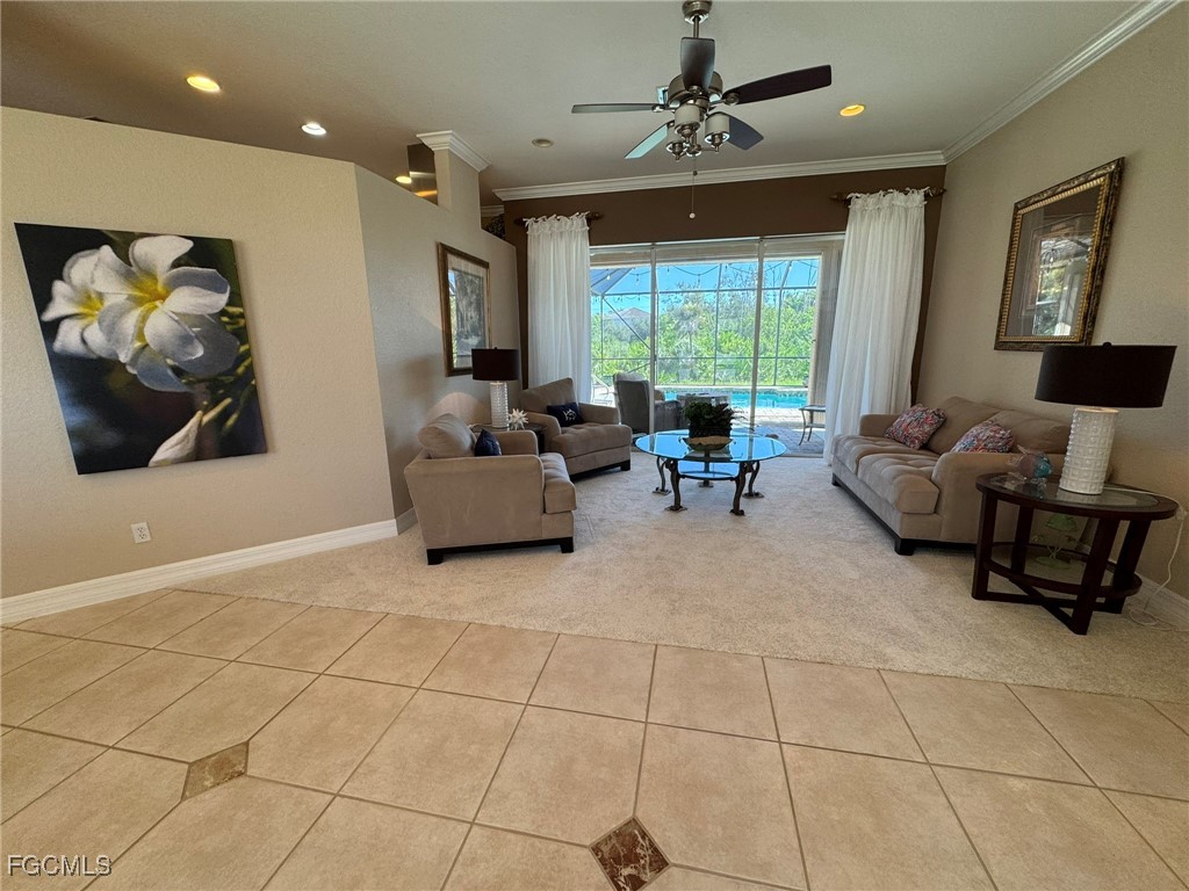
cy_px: 446
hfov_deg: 102.1
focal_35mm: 14
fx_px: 481
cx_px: 594
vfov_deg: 85.7
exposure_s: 1/120
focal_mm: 2.22
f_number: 2.2
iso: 125
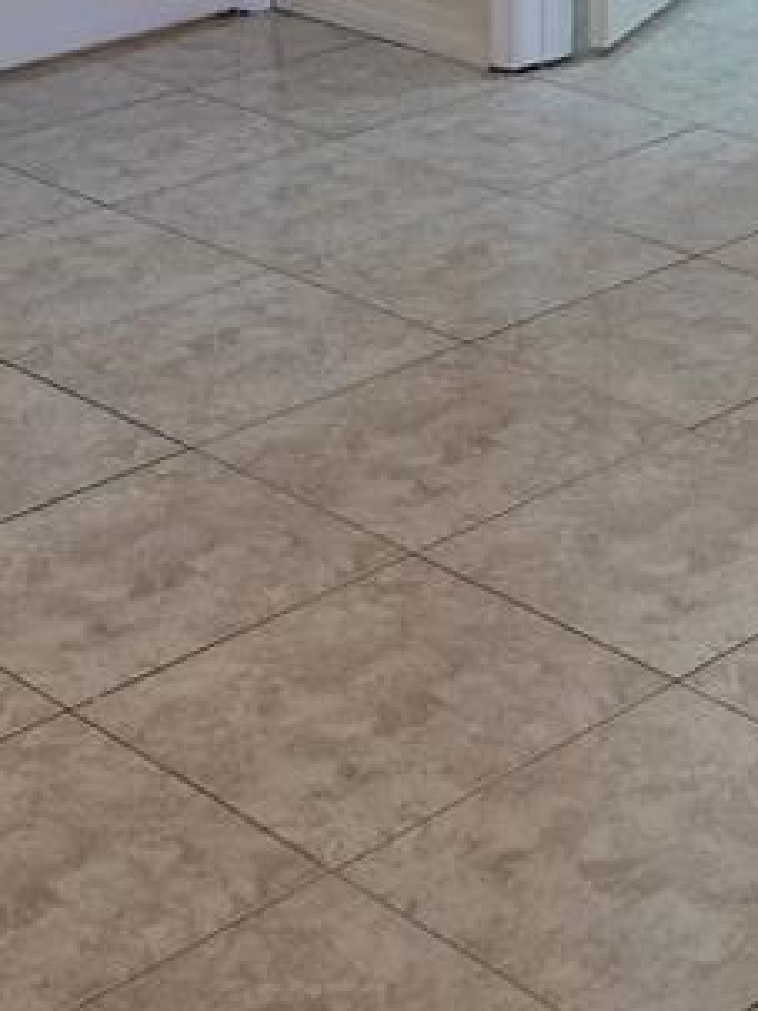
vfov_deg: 19.4
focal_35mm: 91
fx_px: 2659
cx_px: 942
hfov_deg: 15.6
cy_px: -400
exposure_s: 1/120
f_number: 1.7
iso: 320
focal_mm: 6.3
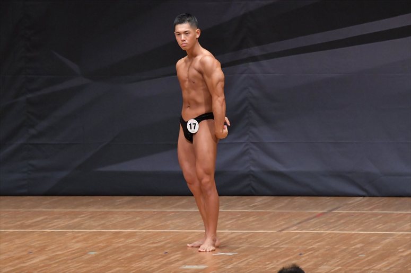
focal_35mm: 285
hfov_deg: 7.2
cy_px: 136
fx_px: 3252
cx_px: 206
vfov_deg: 4.8
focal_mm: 190
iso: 6400
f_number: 5.6
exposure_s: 1/400
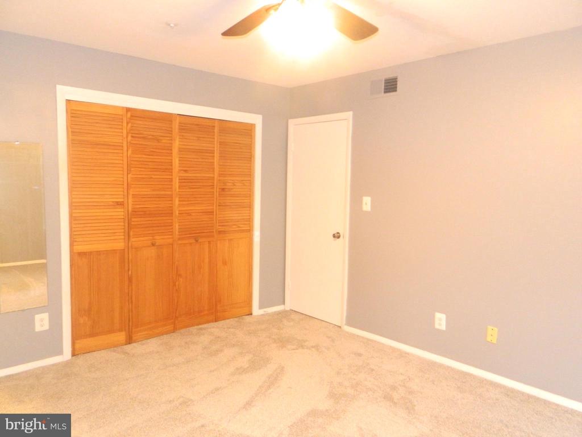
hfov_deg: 69.4
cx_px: 291
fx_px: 420
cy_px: 218
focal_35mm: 25
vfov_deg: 54.9
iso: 400
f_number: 3.1
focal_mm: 4.5
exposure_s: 1/10
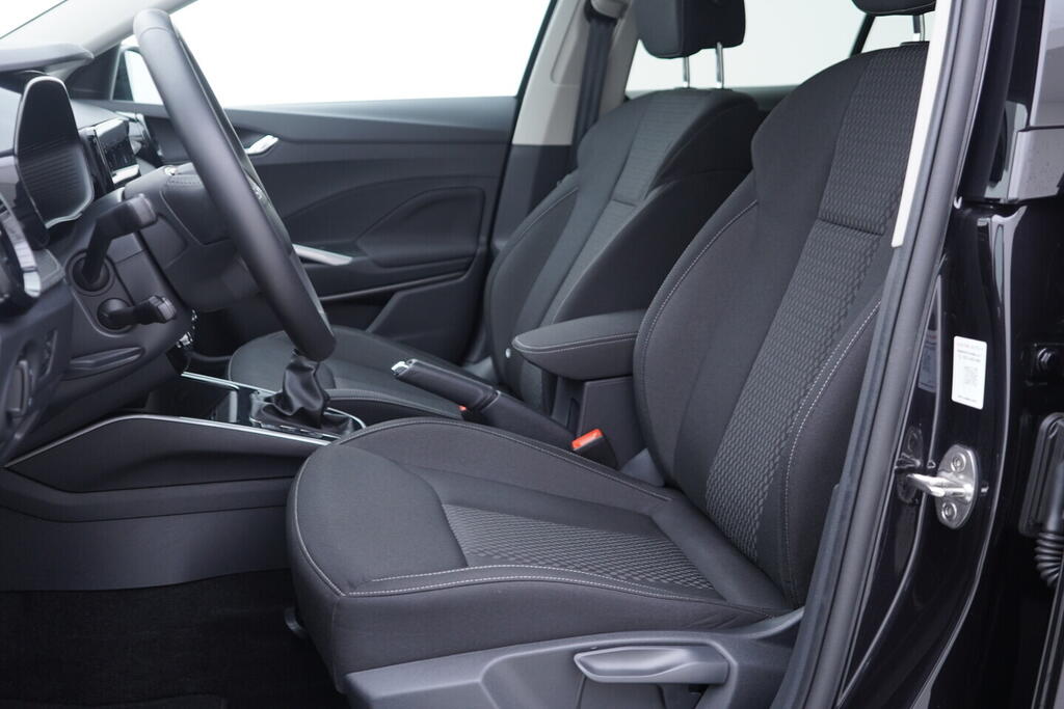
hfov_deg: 53.1
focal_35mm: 36
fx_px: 1064
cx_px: 532
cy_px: 354
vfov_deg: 36.9
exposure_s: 1/40
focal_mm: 24
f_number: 2.8
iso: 250
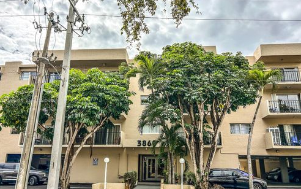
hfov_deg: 66.4
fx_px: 230
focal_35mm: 28
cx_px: 152
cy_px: 101
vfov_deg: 44.6
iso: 50
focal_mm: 5.7
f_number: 1.5
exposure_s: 1/3700
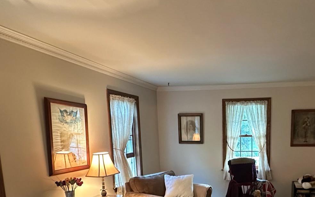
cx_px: 220
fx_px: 266
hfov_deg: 59.2
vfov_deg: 38.6
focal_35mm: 31
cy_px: 167
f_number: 2.2
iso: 800
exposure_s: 1/60
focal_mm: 2.22
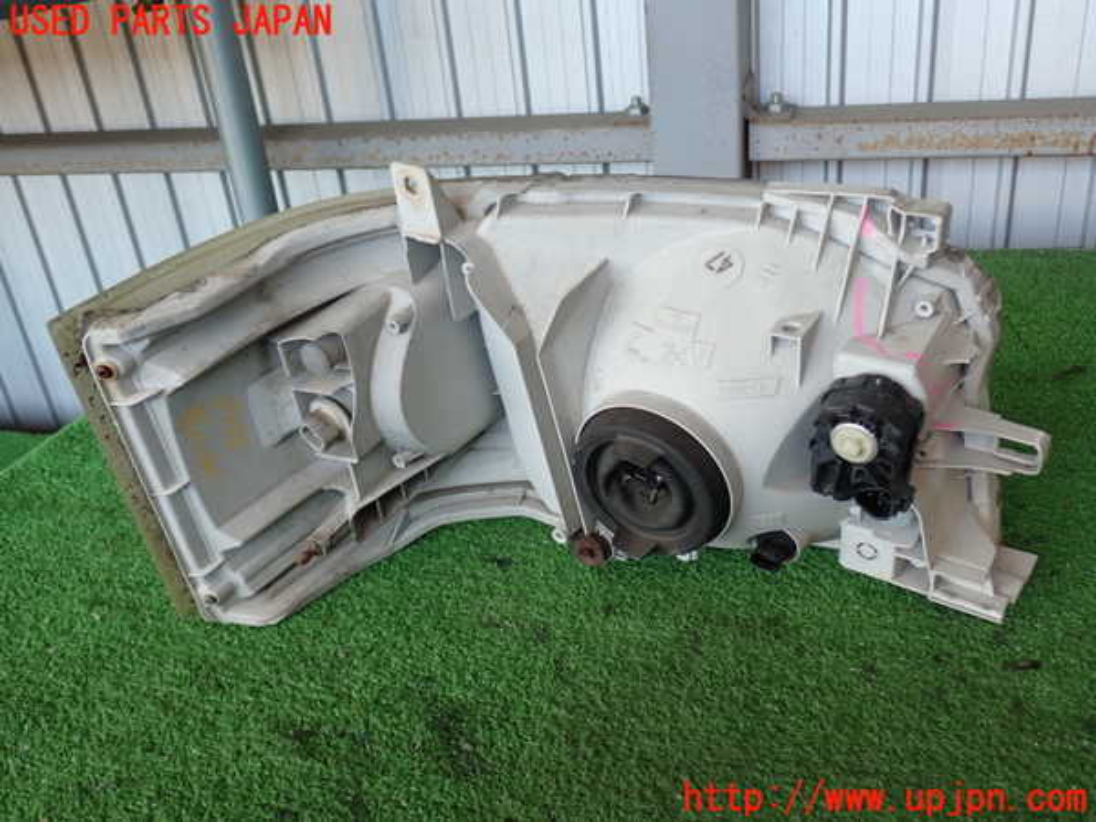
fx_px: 1013
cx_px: 548
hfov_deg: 56.8
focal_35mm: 32
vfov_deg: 44.2
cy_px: 411
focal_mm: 5.79
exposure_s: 1/60
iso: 100
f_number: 2.4
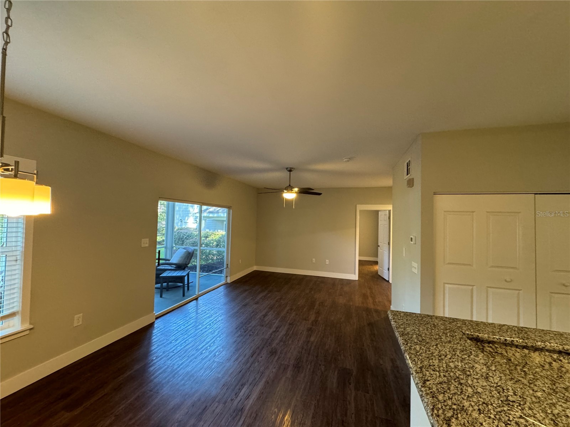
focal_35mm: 14
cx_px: 285
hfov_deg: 102.1
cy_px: 214
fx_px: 231
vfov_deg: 85.7
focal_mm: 2.22
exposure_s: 1/60
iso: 400
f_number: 2.2
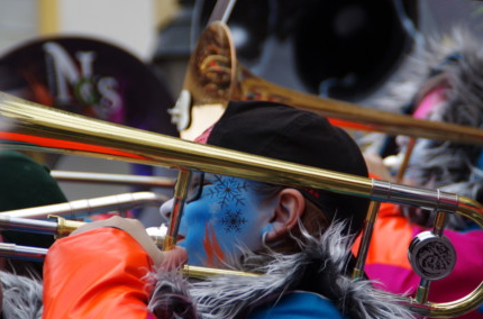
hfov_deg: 9.1
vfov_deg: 6.0
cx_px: 250
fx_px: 3037
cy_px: 170
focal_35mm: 227
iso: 400
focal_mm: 130
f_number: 6.3
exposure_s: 1/200
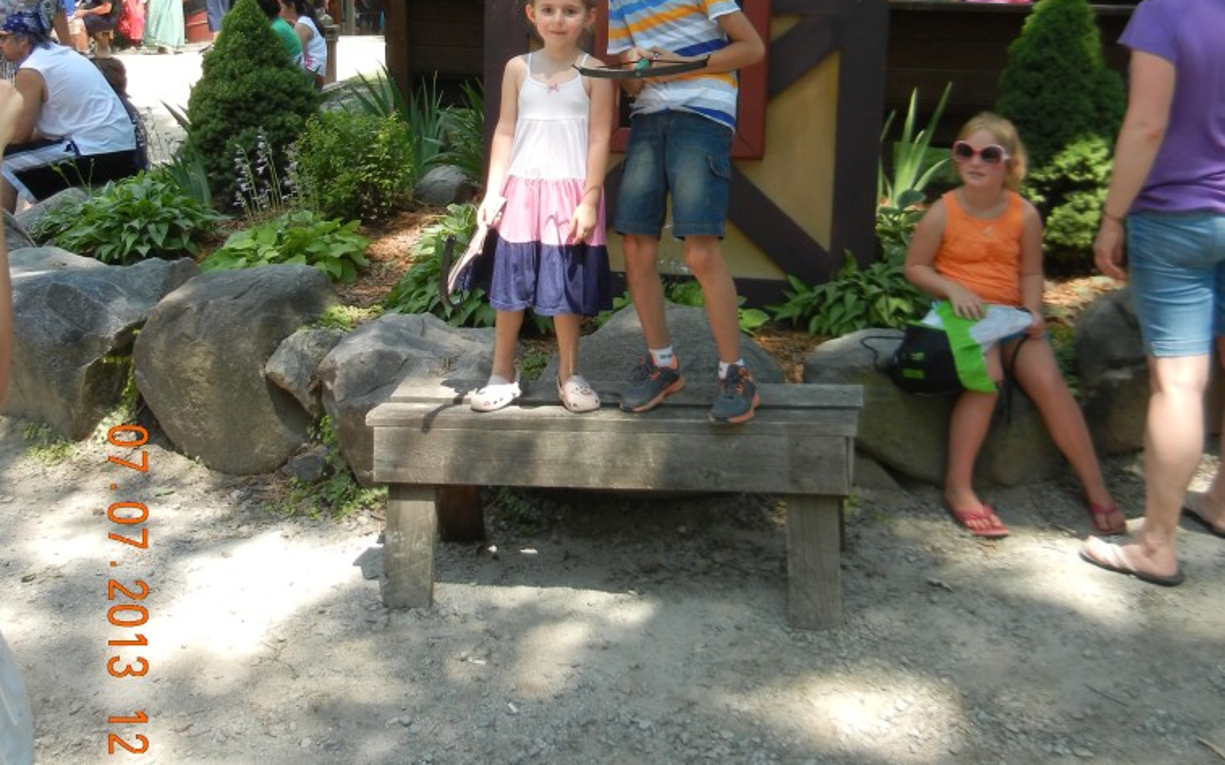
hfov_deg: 46.2
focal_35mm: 43
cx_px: 620
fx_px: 1435
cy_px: 105
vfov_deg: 28.9
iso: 160
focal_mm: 5.4
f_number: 3.5
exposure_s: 1/371
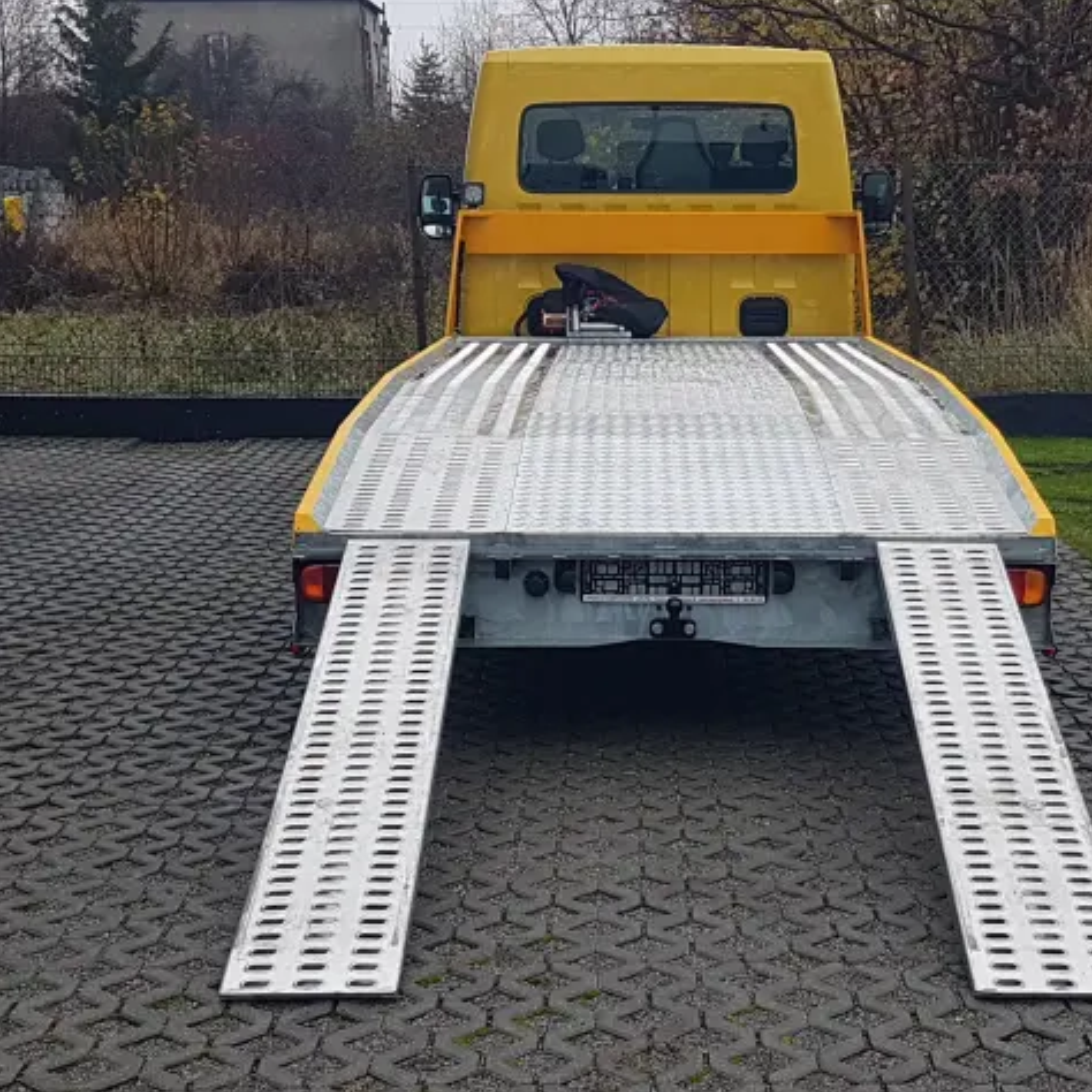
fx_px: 1106
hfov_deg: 52.2
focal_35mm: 31
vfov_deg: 52.5
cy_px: 548
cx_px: 654
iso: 40
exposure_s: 1/384
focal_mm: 4.2
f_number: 1.7
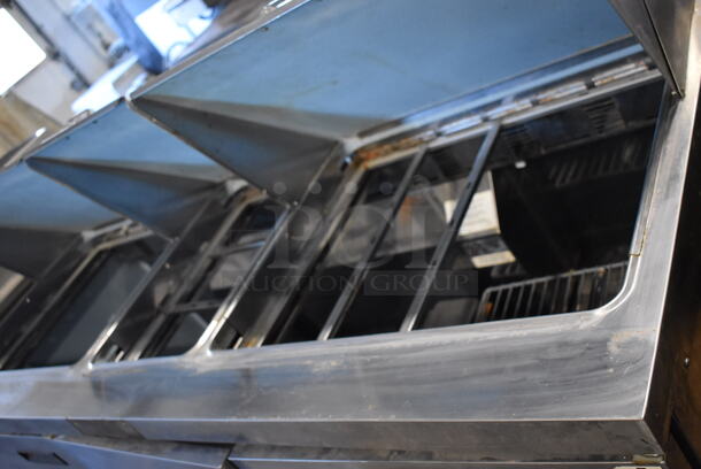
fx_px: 702
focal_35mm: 36
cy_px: 234
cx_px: 350
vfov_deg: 37.0
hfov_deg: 53.1
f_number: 4
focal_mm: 24
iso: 3600
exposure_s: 1/125
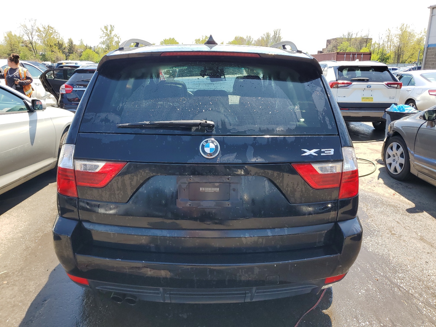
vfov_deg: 53.1
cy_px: 164
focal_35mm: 26
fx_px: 327
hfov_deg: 67.3
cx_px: 218
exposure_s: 1/833
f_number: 1.5
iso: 50
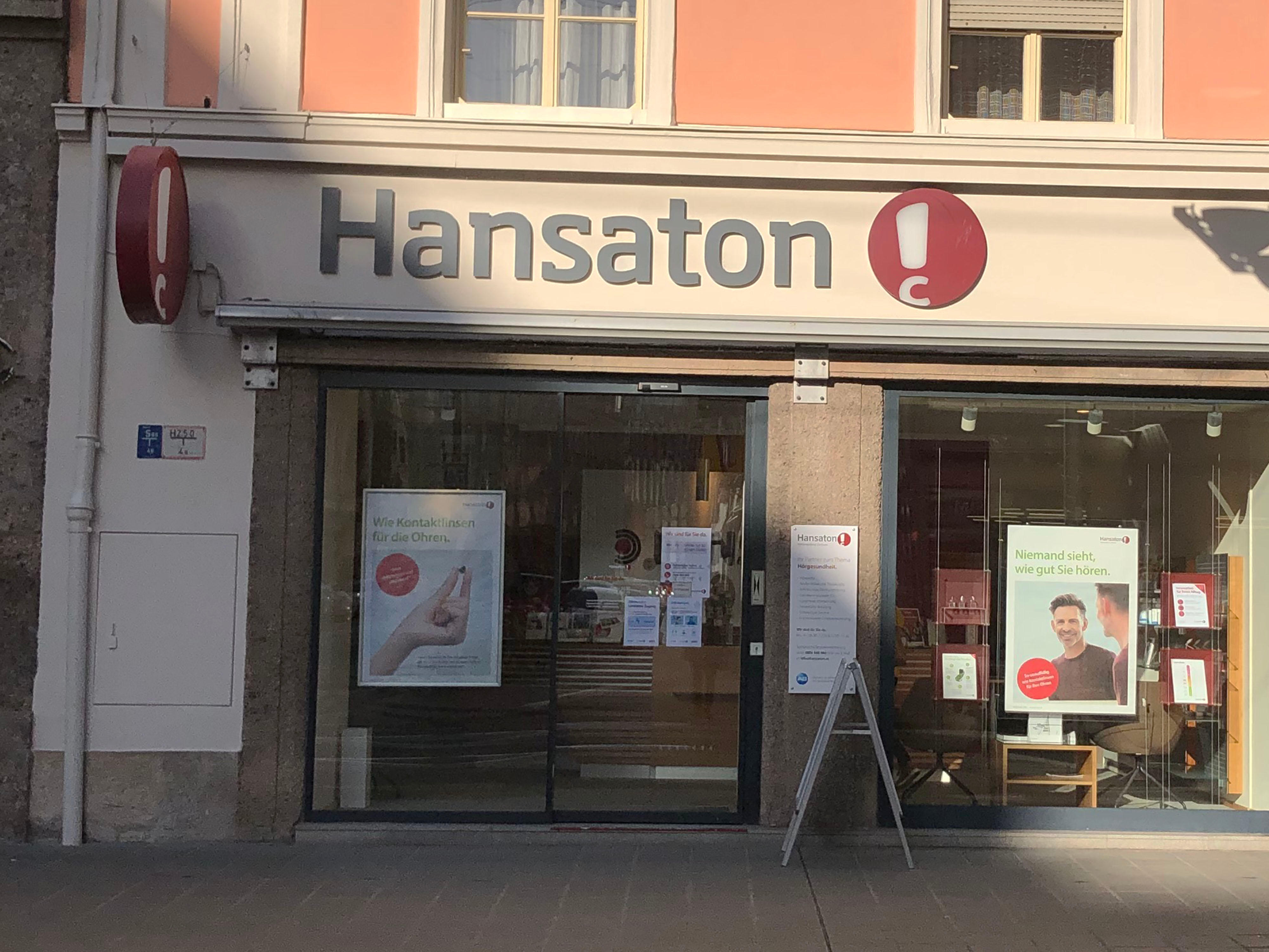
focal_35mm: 28
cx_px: 634
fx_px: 1026
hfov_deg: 63.4
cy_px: 476
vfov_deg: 49.7
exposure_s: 1/2558
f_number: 1.8
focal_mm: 3.99
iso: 20
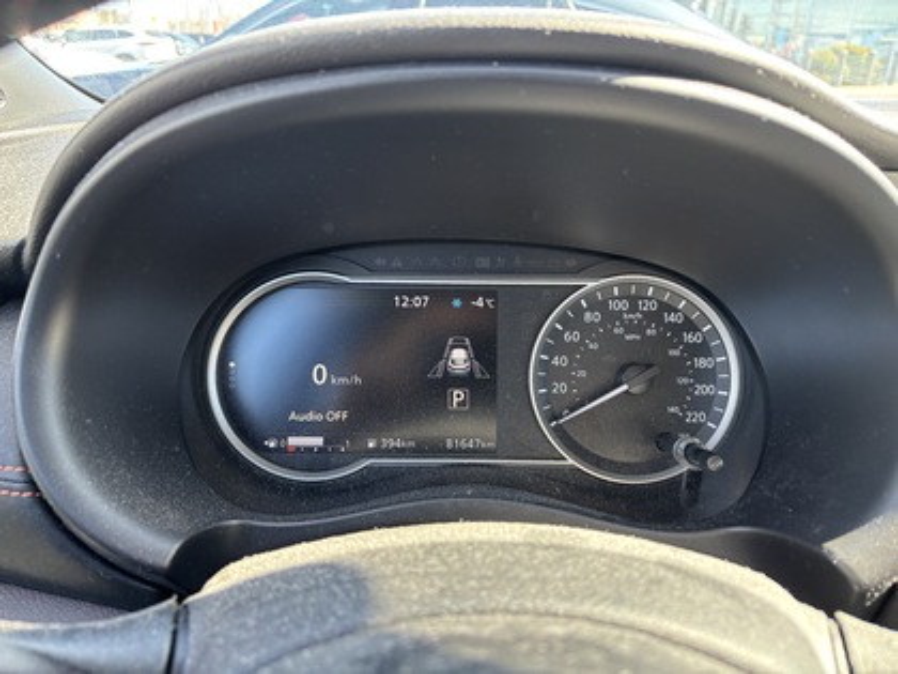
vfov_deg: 53.1
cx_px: 449
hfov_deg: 67.3
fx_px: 674
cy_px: 337
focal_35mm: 26
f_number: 1.6
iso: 125
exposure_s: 1/119
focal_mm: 5.96
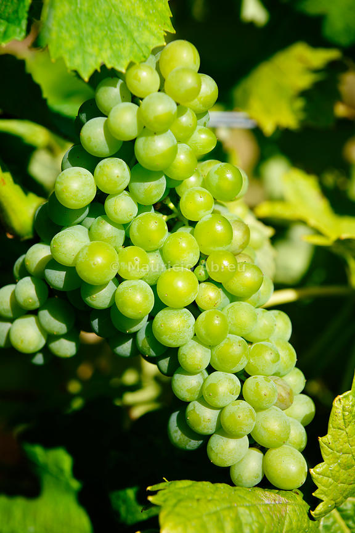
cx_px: 178
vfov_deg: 28.8
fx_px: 1035
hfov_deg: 19.5
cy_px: 266
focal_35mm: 70
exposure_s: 1/160
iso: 100
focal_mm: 70
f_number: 8
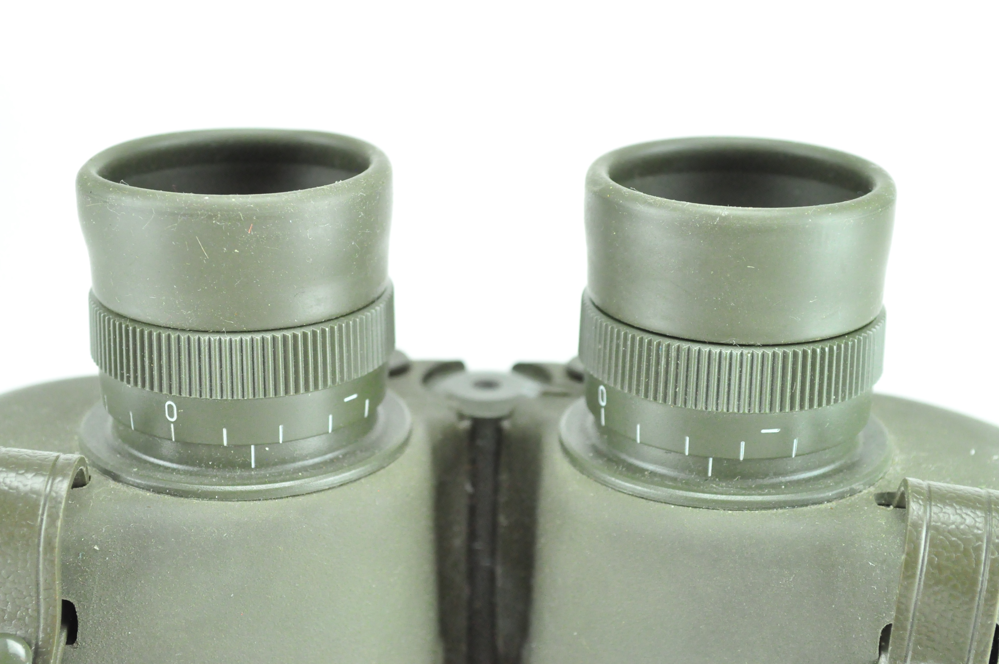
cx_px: 500
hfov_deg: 29.3
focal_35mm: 69
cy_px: 332
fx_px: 1912
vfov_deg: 19.7
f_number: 7.1
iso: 3200
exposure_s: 1/125
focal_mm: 46
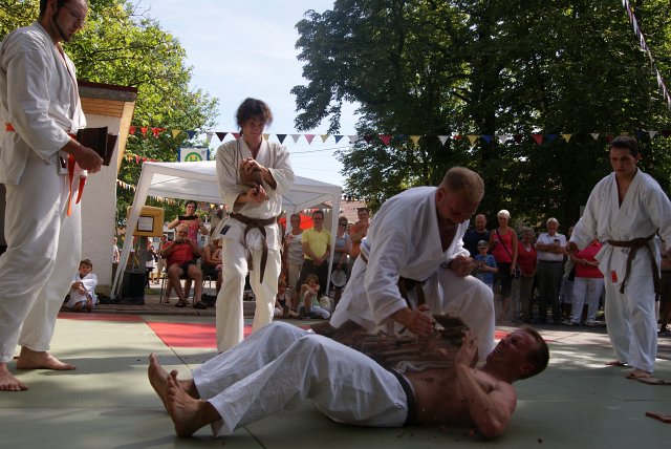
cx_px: 336
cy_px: 224
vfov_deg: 36.9
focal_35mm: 36
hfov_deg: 53.1
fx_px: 672
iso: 100
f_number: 6.3
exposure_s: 1/250
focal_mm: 24
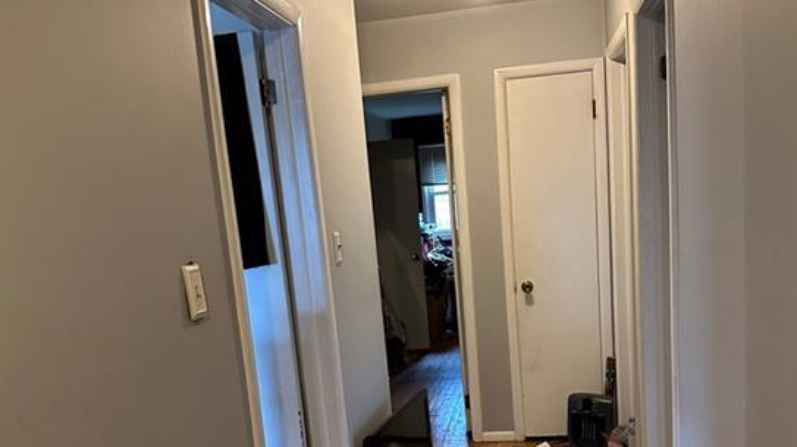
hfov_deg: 54.0
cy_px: 361
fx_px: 782
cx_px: 405
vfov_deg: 31.1
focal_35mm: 37
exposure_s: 1/60
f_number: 1.78
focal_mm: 6.86
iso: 500
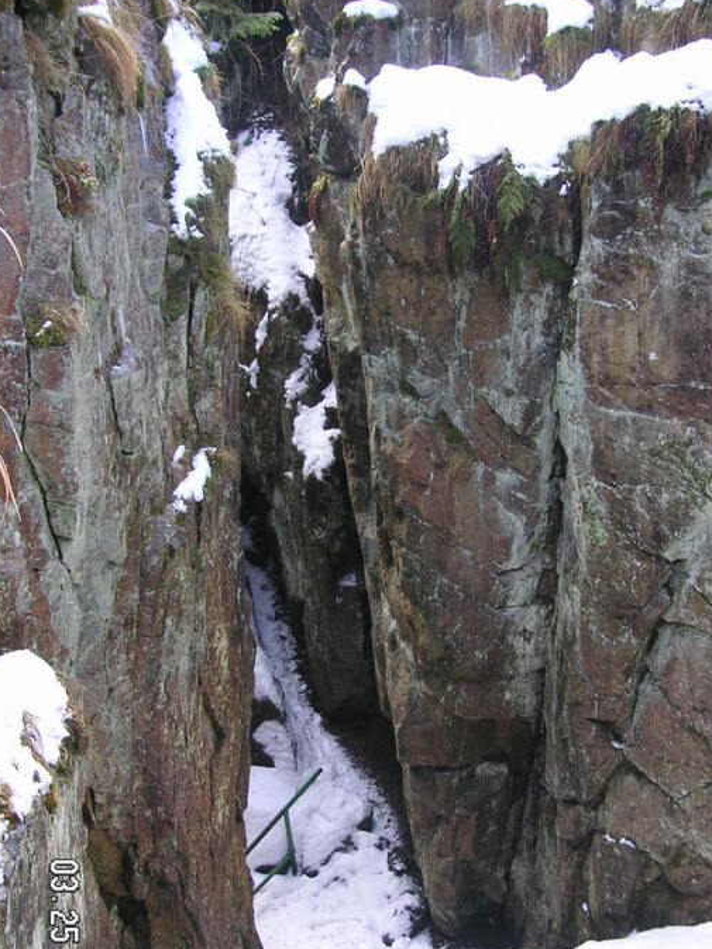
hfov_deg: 32.8
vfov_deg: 42.8
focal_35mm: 44
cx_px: 405
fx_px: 1206
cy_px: 558
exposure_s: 1/45
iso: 50
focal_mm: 6.1
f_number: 2.8
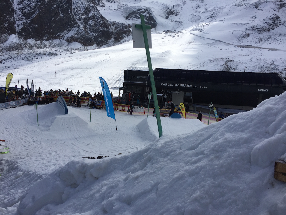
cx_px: 143
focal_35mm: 29
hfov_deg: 61.7
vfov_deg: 48.2
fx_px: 240
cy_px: 108
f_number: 2.2
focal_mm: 4.15
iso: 32
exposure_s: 1/4950
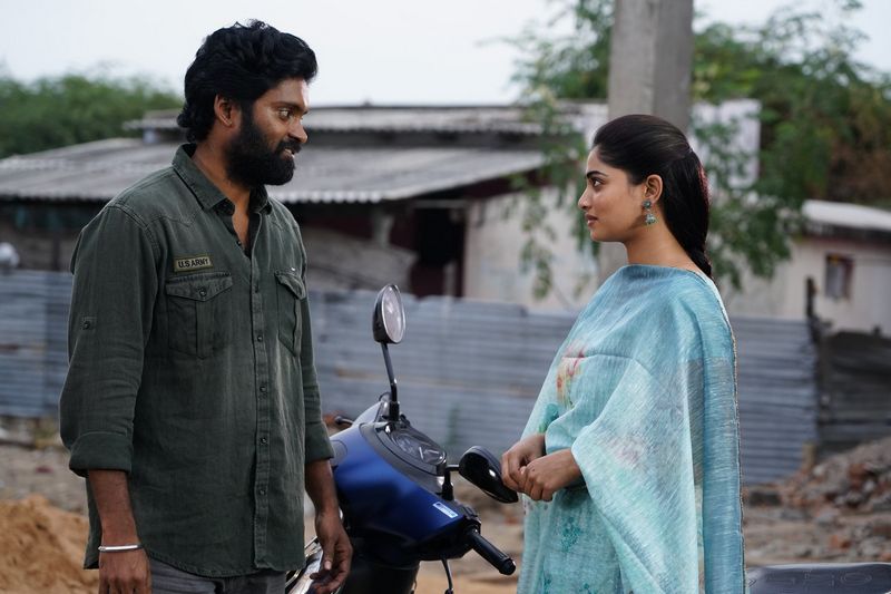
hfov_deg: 19.5
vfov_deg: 13.0
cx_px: 446
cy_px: 297
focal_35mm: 105
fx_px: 2598
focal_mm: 105
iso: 800
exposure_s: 1/160
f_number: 5
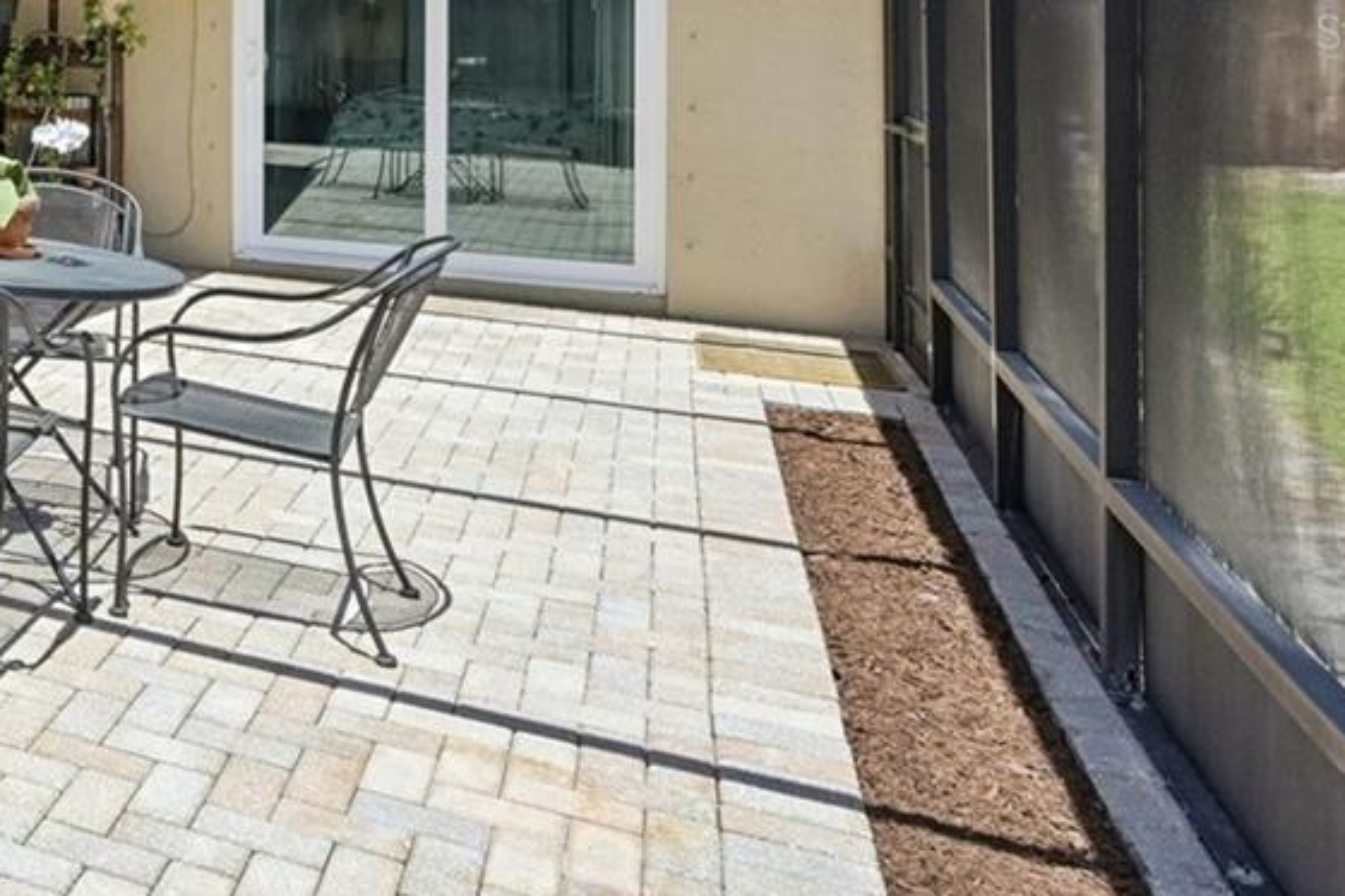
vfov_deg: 31.3
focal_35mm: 40
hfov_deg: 34.6
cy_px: 31
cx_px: -391
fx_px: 1494
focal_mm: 14
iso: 400
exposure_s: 1/500
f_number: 8
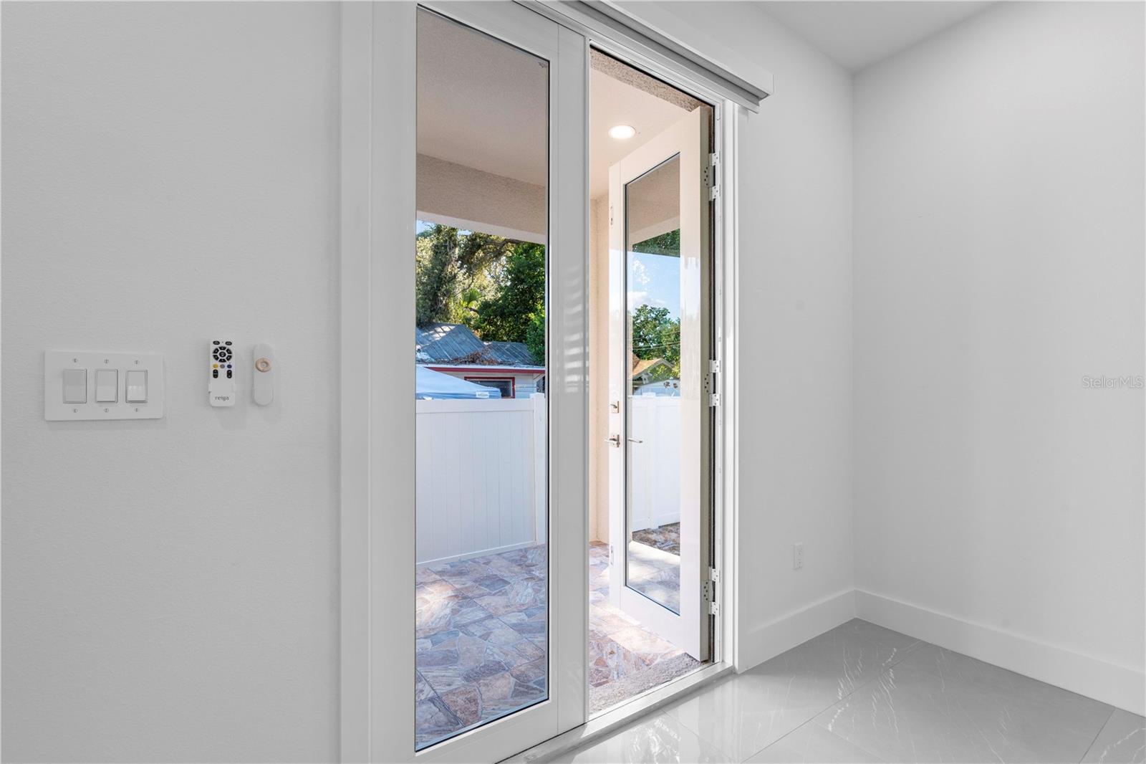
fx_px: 509
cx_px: 573
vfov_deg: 73.7
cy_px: 382
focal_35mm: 16
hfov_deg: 96.7
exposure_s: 1/2.5
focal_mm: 16
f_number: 9
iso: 250
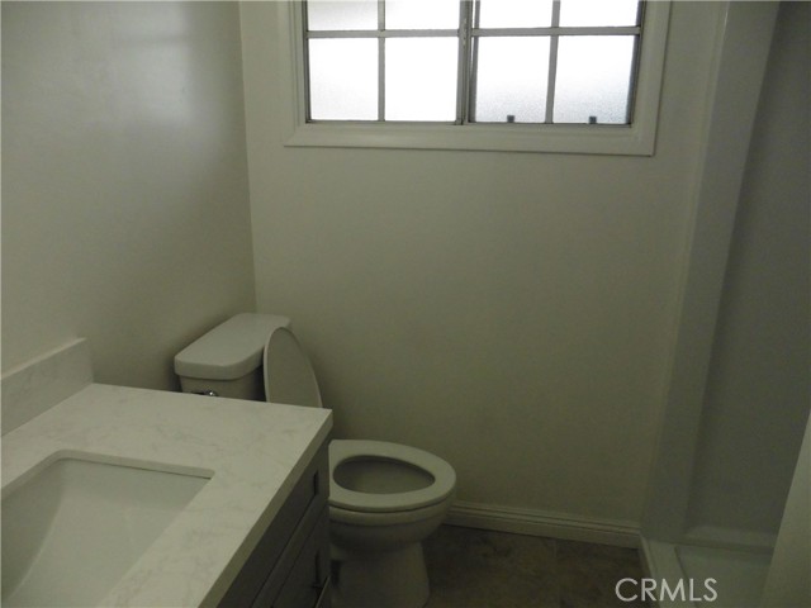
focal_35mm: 24
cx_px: 406
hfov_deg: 71.6
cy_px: 304
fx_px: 562
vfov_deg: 56.8
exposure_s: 1/500
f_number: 3.3
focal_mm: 4.3
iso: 500
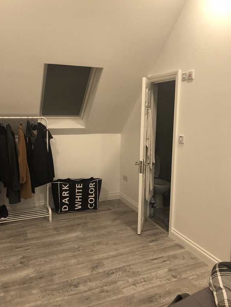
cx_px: 117
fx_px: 258
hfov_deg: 48.2
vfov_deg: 61.7
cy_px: 151
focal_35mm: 29
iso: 40
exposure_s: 1/25
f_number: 1.8
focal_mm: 4
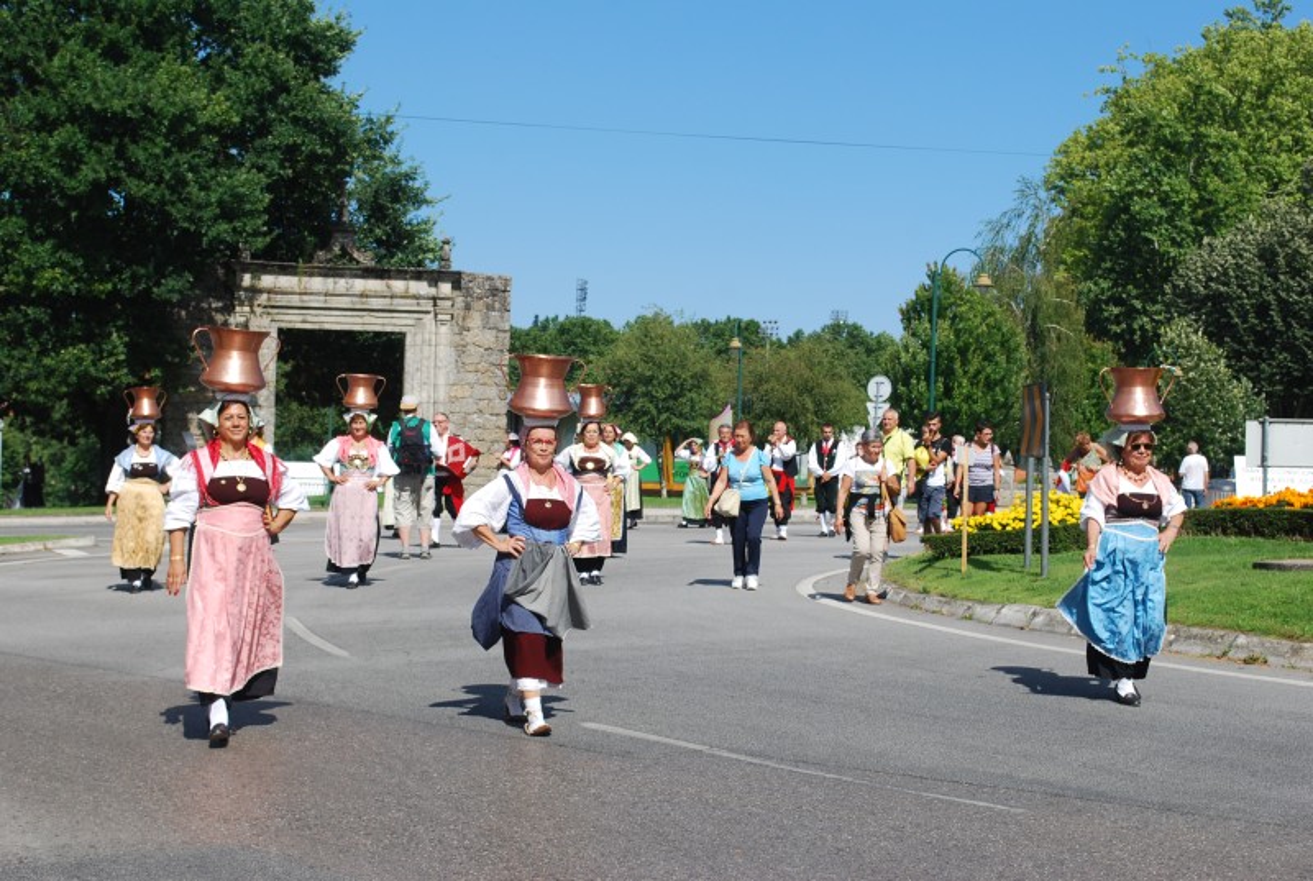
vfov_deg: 22.7
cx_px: 656
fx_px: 2193
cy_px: 440
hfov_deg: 33.3
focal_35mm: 60
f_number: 8
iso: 100
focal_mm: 40
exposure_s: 1/250
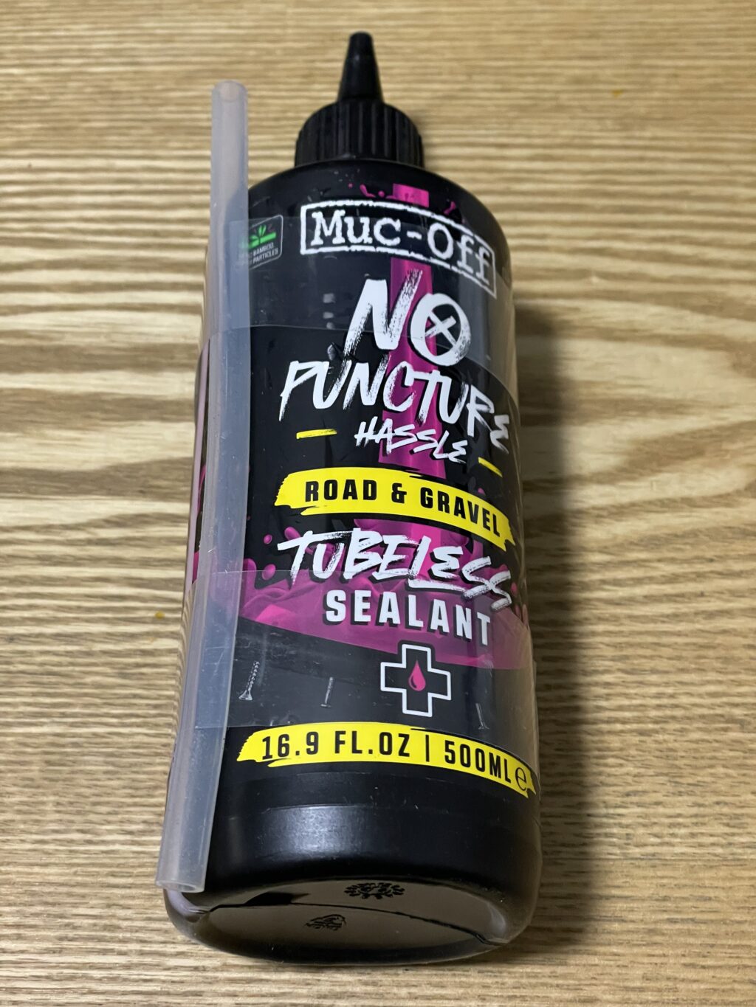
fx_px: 1514
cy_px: 504
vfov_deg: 36.8
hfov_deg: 28.0
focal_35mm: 52
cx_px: 378
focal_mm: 6
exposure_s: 1/50
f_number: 2
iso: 500
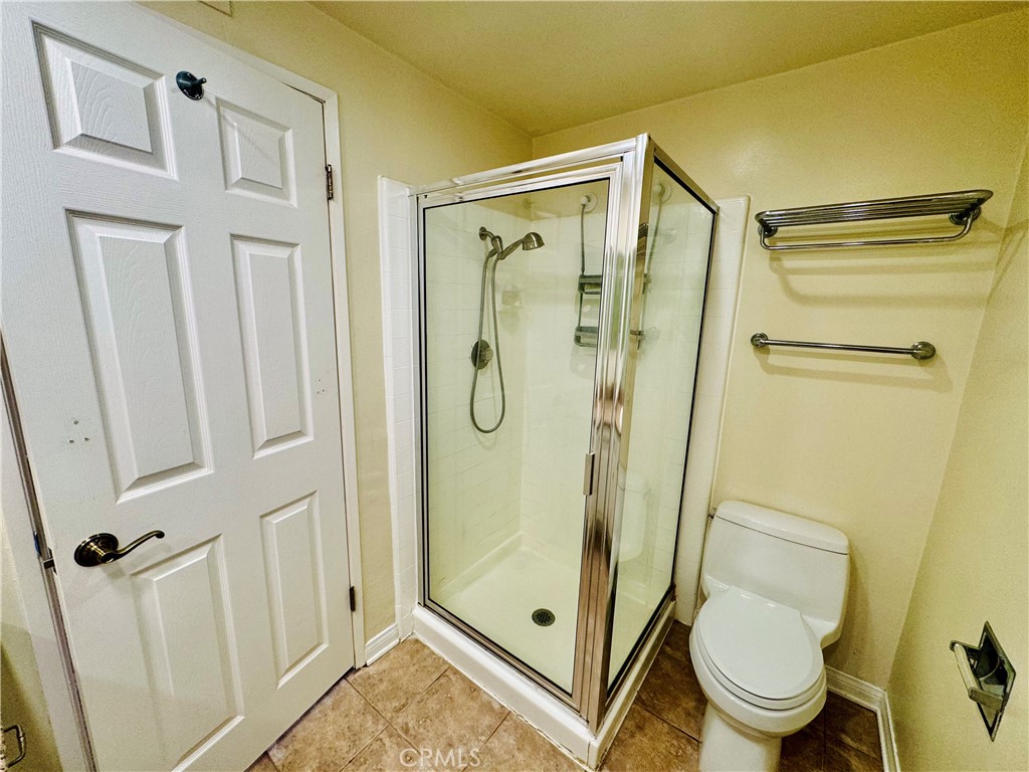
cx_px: 514
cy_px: 386
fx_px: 416
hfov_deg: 102.1
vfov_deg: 85.7
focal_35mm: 14
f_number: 2.2
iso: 125
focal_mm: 2.22
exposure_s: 1/120
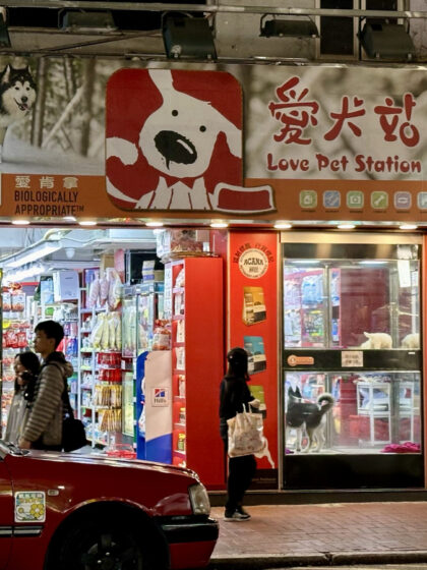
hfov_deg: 30.3
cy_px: 285
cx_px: 214
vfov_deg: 39.7
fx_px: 789
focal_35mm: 48
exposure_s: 1/50
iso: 80
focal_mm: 6.86
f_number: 1.78
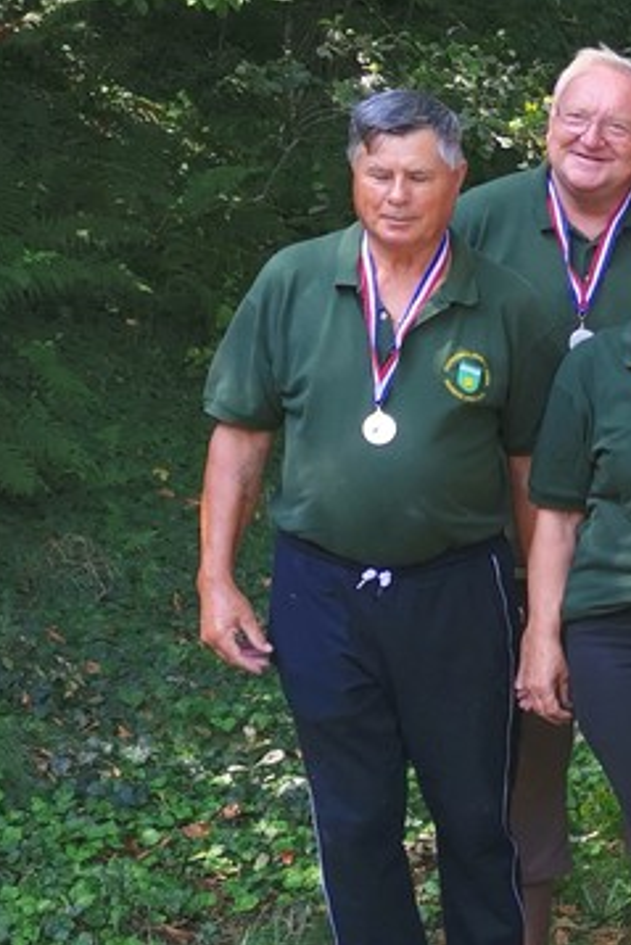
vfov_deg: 21.7
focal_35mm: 94
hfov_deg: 13.1
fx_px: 2469
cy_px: 488
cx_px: 1143
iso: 50
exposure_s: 1/431
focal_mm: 5.58
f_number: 1.8
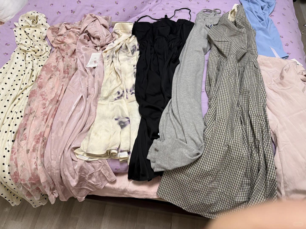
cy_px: 114
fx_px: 212
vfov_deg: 56.8
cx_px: 153
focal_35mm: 24
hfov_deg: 71.6
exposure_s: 1/50
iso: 160
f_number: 1.78
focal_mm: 6.76
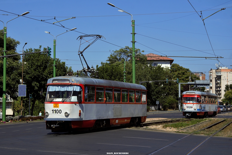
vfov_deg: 18.2
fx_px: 483
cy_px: 78
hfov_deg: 27.0
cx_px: 116
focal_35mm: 75
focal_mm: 50
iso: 200
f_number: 9
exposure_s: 1/1000
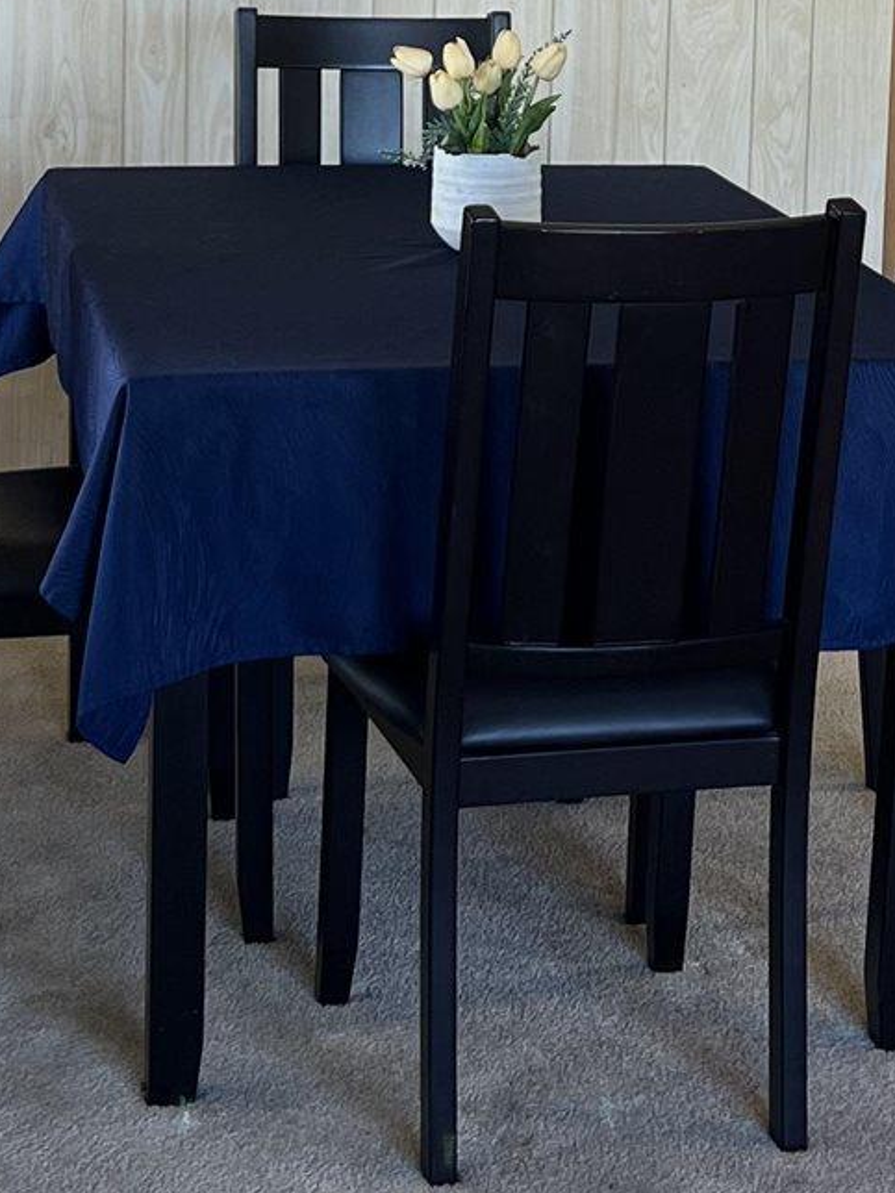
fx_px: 3206
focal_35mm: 93
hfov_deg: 15.8
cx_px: 641
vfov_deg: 20.6
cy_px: 102
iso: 64
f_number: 1.5
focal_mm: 5.7
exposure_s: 1/60
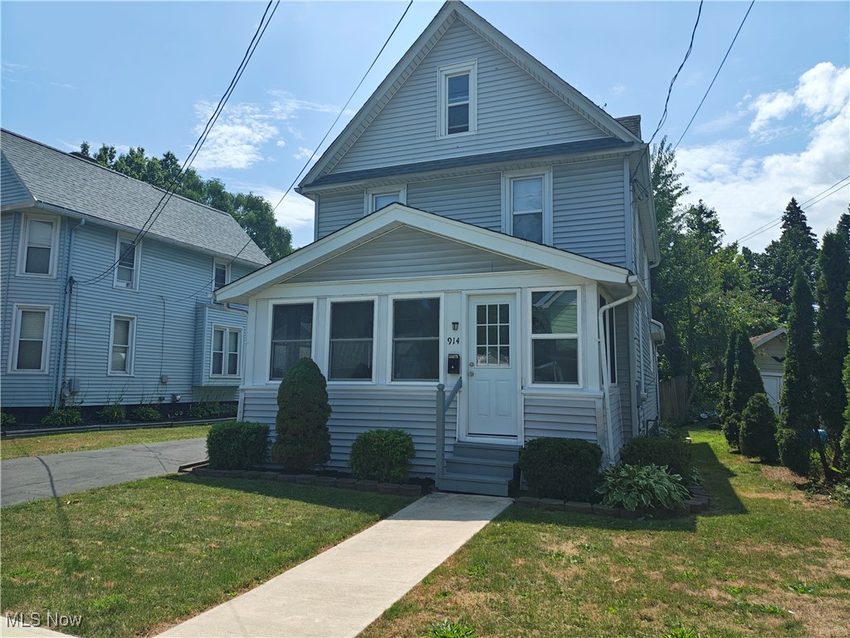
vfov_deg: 54.9
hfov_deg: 69.4
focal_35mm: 25
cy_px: 319
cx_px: 425
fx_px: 614
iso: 100
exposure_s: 1/899
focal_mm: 4.68
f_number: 1.7
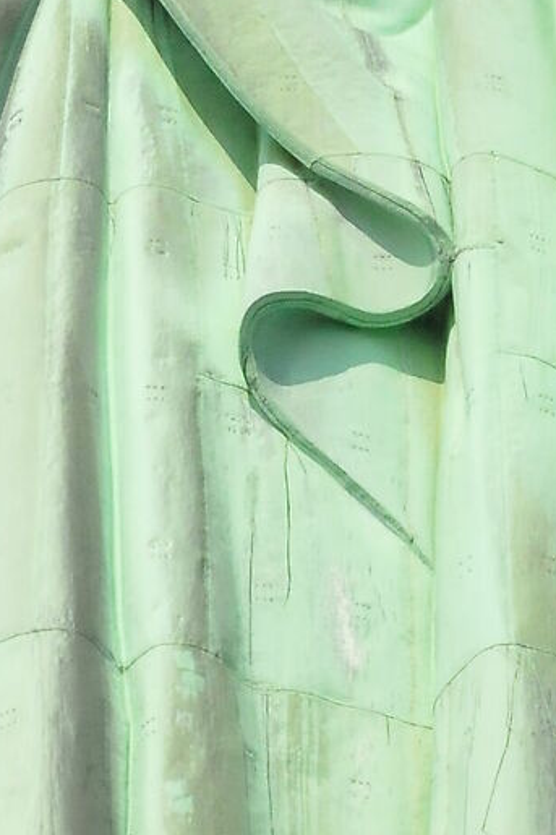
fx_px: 18127
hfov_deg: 1.8
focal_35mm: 782
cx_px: 42
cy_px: -900
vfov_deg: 2.6
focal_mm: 112
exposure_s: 1/800
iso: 1250
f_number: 14
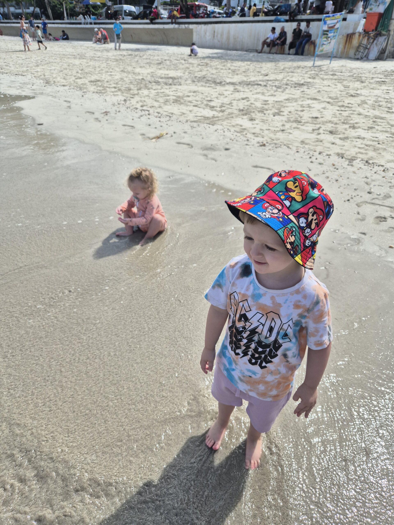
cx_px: 197
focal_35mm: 23
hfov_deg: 58.9
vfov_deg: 73.9
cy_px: 262
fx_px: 349
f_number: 1.8
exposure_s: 1/2096
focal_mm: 5.4
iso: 25
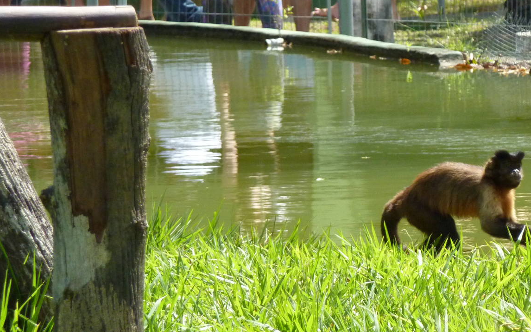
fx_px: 6425
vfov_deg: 3.0
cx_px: 361
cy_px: 198
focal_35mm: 444
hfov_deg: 4.7
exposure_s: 1/640
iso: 320
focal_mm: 49.2
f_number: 4.9
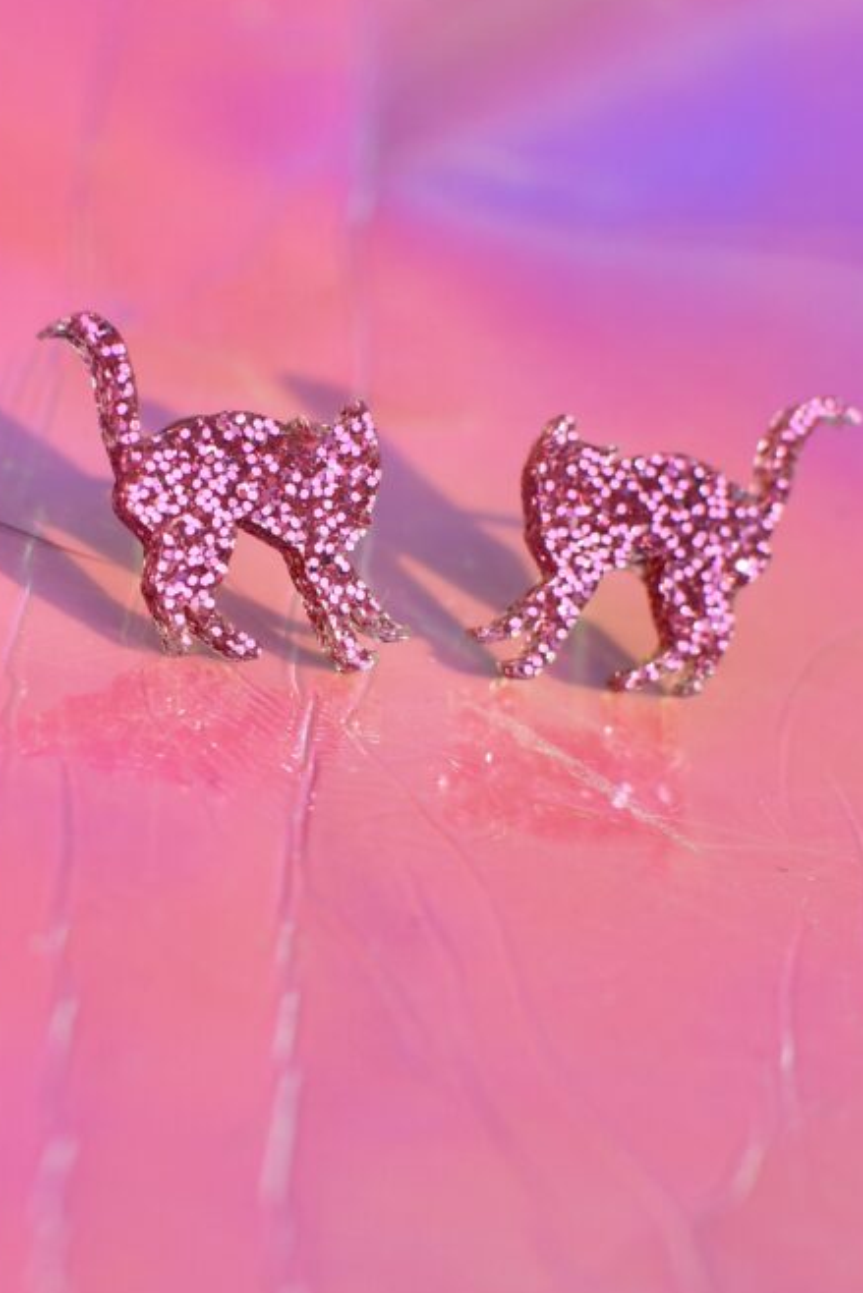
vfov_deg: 26.3
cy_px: 630
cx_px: 452
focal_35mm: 77
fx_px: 2767
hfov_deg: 17.7
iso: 200
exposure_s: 1/2000
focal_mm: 35
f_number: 4.5
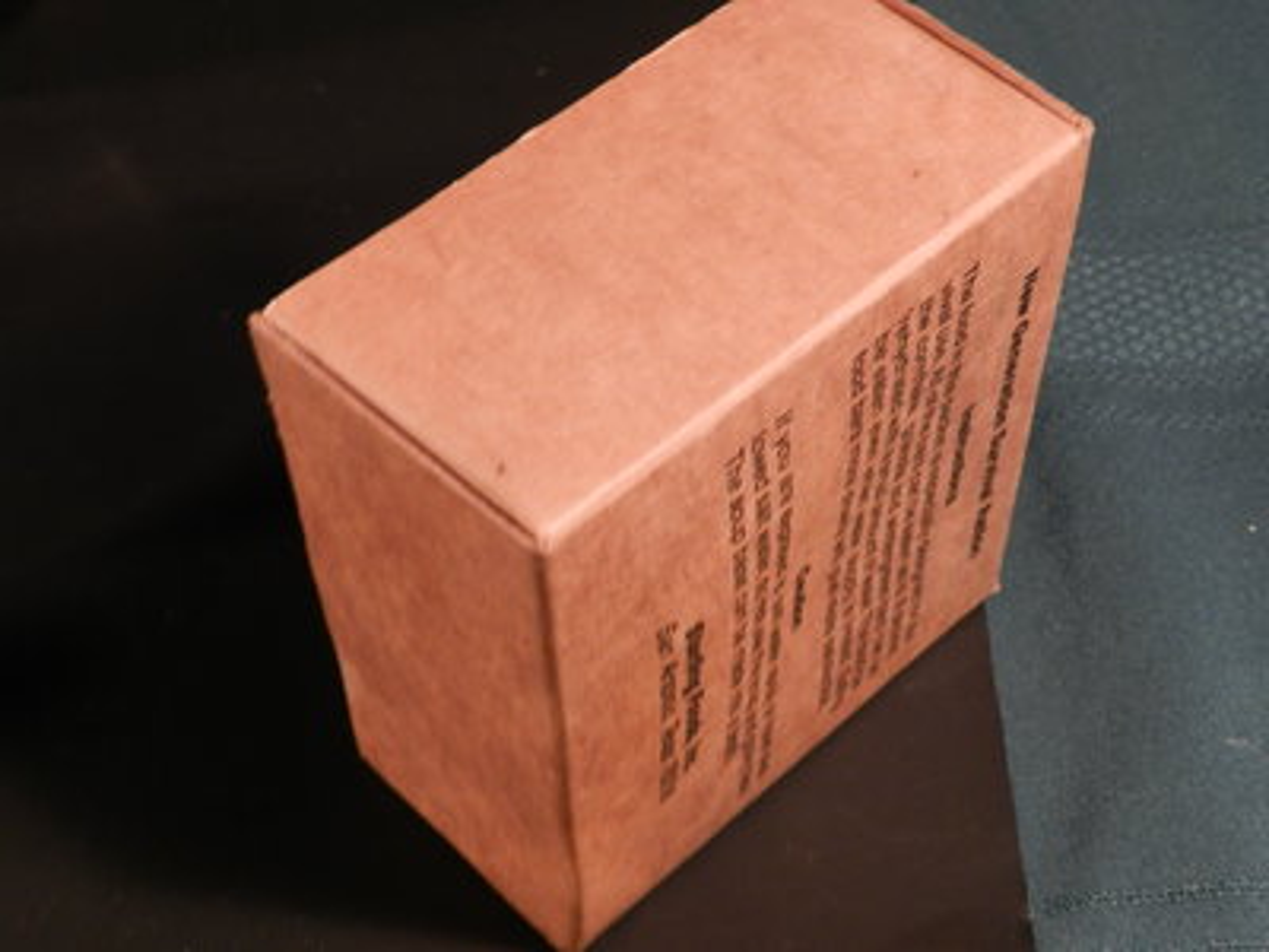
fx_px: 1943
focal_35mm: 53
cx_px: 634
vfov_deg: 27.5
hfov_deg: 36.2
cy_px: 476
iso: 400
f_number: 4.4
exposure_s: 1/15
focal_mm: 9.4
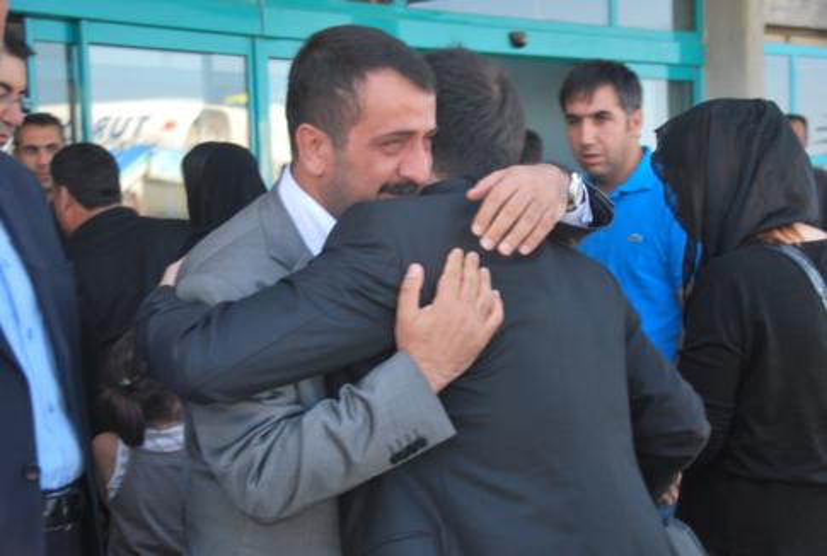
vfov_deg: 9.4
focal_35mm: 147
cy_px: 278
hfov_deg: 13.9
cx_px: 414
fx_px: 3385
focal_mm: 98
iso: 200
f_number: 5.6
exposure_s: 1/125
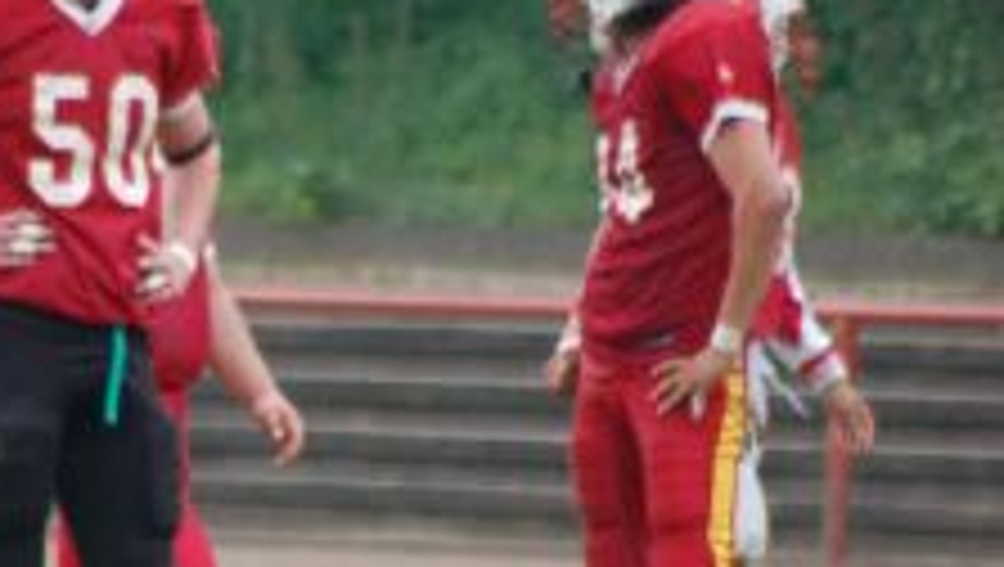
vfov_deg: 1.3
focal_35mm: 955
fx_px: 25452
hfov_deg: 2.3
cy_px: 387
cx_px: 164
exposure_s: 1/320
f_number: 5.6
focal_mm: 300
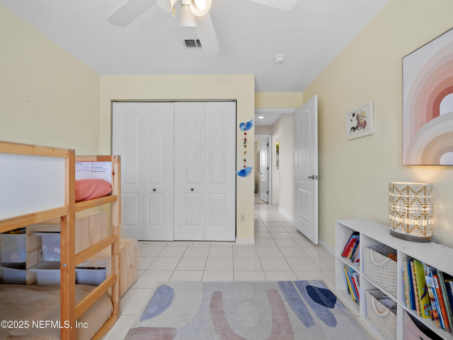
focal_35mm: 14
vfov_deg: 85.7
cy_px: 170
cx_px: 226
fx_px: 183
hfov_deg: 102.1
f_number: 4
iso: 400
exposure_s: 1/25
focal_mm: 7
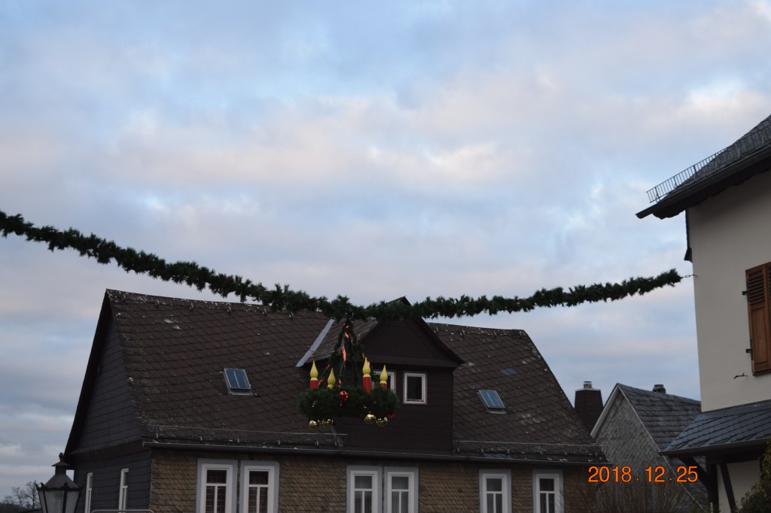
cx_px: 386
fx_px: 1220
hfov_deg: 35.1
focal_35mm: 57
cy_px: 256
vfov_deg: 23.8
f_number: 5.6
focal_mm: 38
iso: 160
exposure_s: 1/125
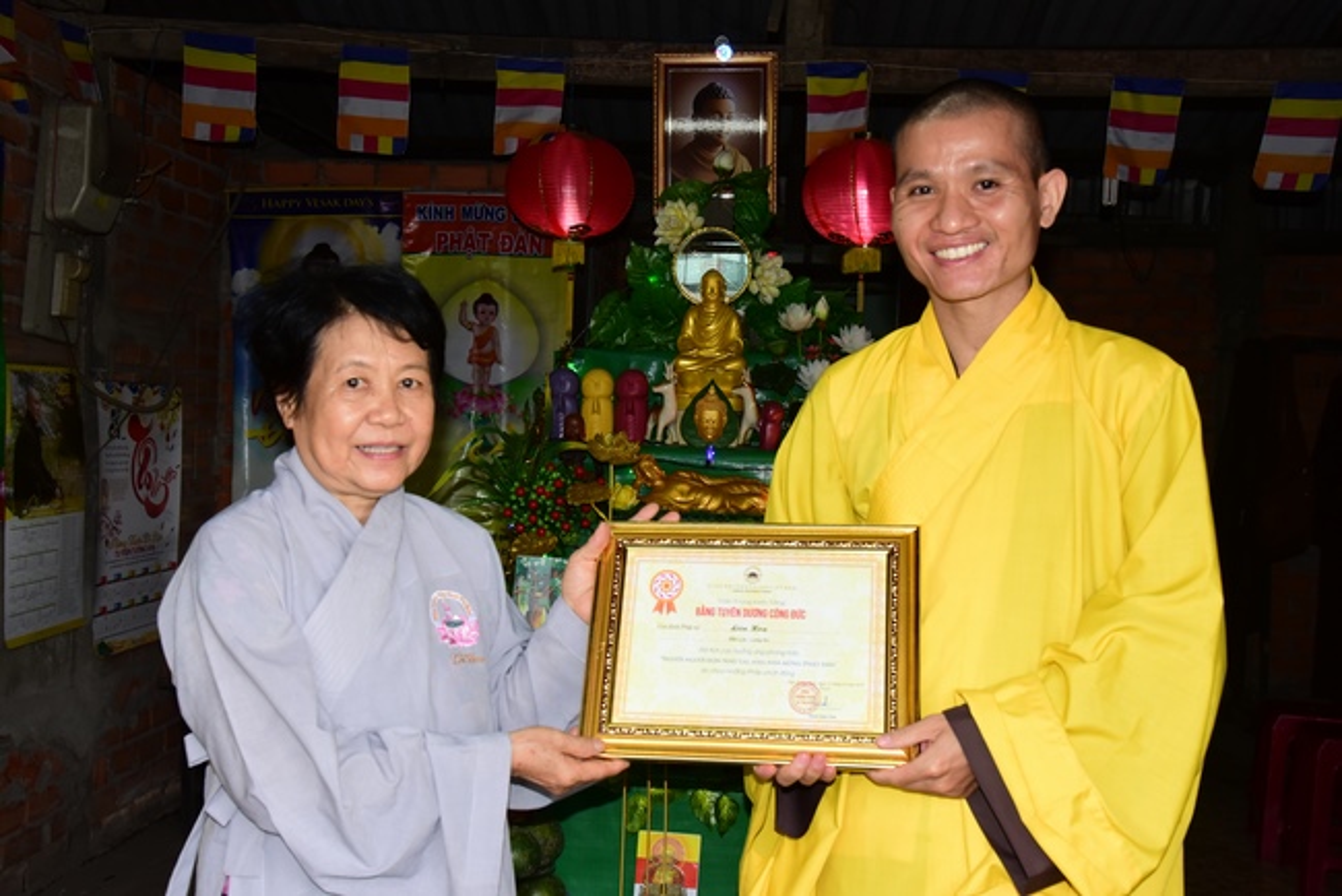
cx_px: 671
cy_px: 448
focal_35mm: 38
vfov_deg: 35.1
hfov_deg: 50.7
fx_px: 1417
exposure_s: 1/60
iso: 1250
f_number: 8
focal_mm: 38
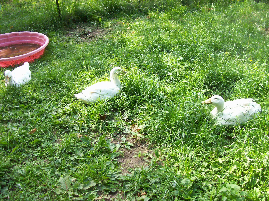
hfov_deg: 51.4
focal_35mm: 36
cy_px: 100
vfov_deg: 39.6
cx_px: 134
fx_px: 280
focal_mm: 6
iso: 80
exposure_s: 1/150
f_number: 2.7
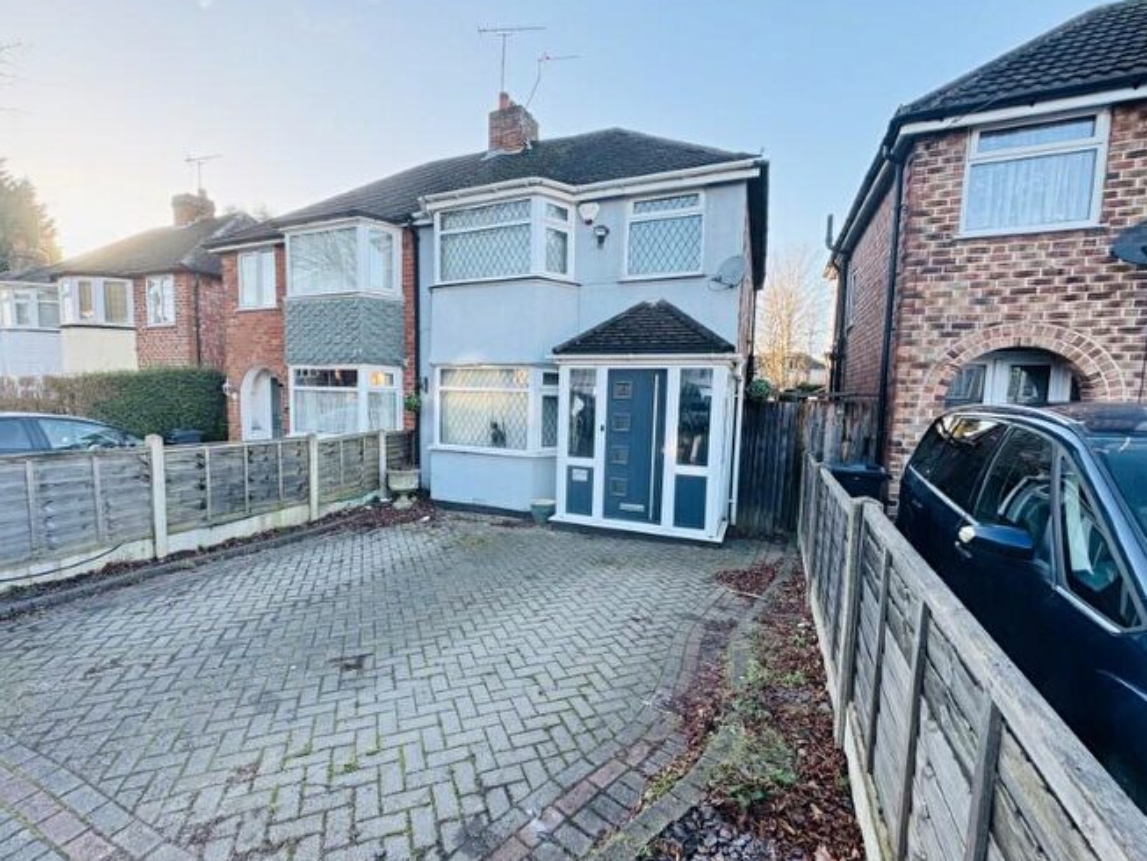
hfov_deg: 98.1
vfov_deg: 81.8
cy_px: 438
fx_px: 497
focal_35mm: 15
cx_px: 557
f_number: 2.2
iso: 40
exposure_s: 1/136
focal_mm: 2.22
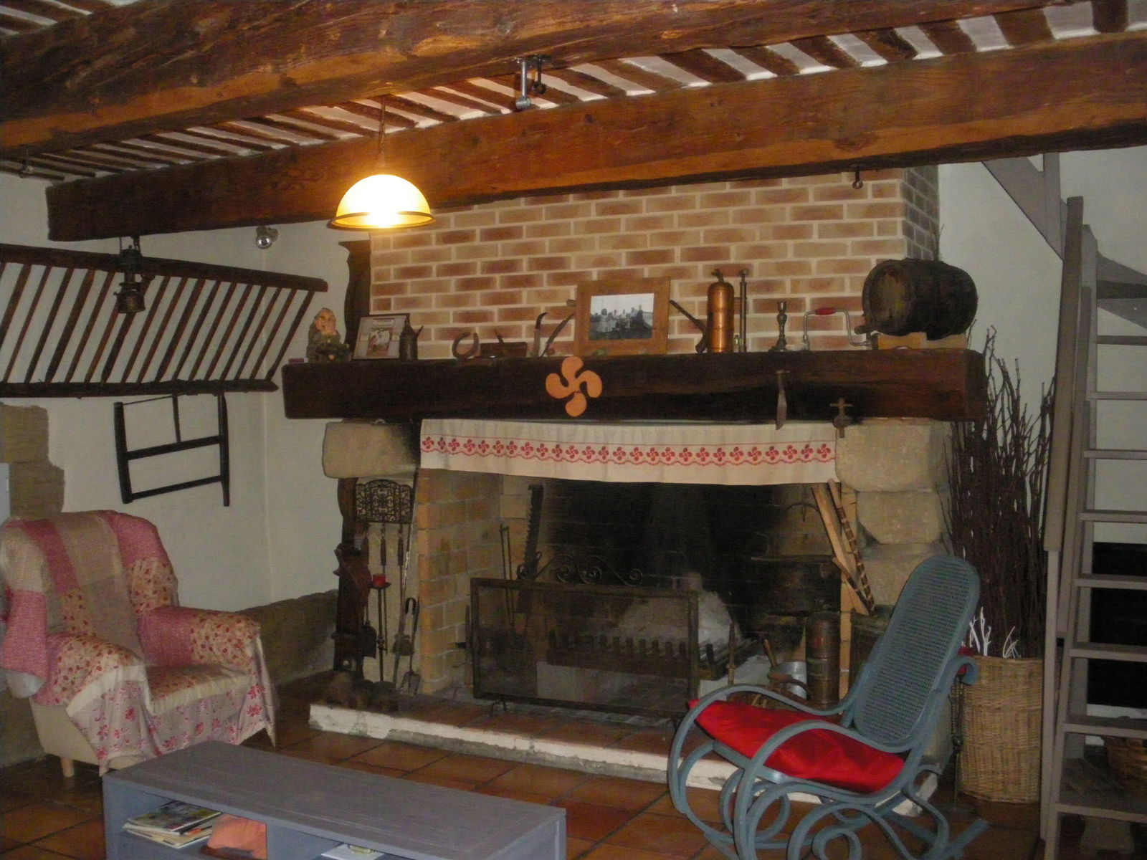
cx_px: 574
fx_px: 1193
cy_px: 430
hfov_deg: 51.4
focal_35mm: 36
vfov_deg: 39.7
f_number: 3.5
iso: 800
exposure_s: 1/50
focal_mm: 6.3
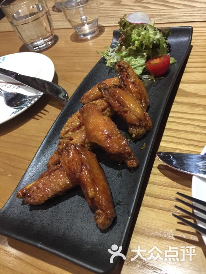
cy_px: 137
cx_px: 103
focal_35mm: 29
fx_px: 230
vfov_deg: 61.7
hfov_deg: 48.2
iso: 125
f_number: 2.2
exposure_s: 1/17
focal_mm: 4.15
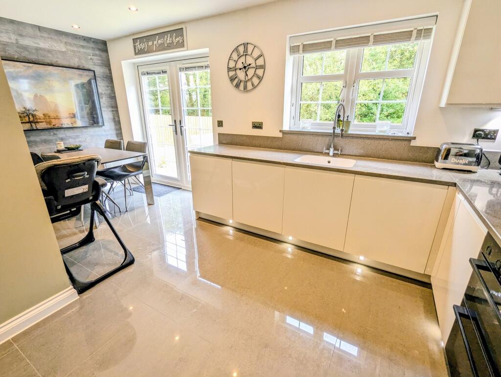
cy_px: 188
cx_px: 250
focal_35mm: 16
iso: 117
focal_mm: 2.35
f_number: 2.2
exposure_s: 1/49.7
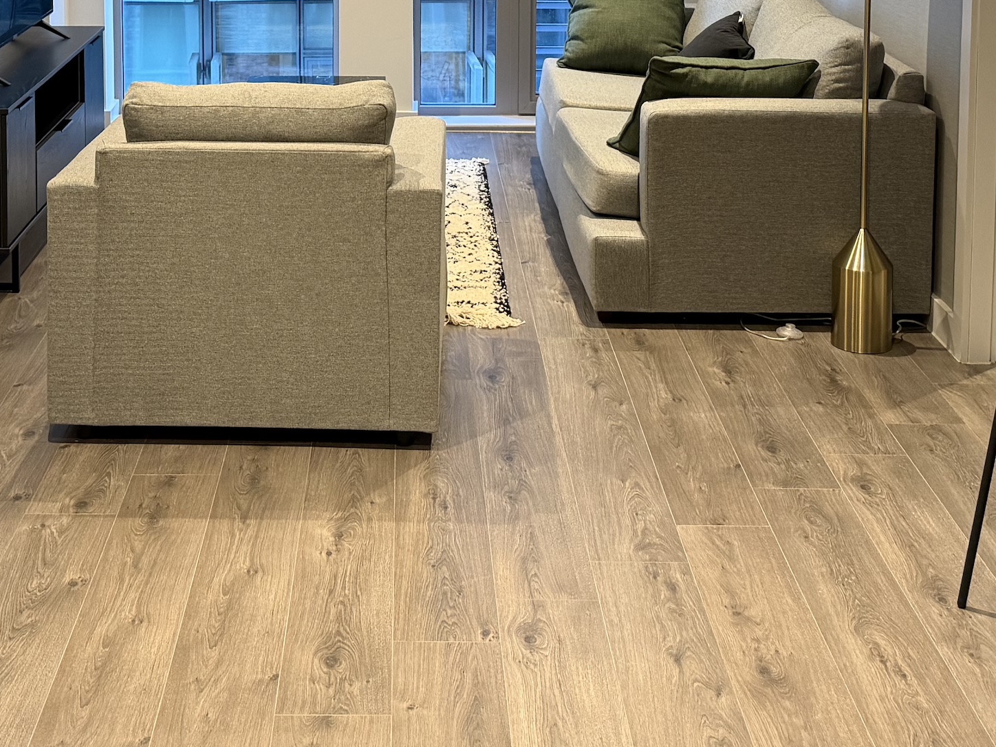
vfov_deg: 23.8
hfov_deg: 33.1
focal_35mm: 58
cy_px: -46
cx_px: 383
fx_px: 1669
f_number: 1.78
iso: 250
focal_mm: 6.76
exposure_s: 1/50
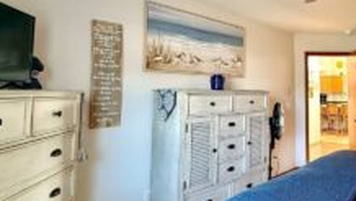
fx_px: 265
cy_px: 75
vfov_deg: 41.3
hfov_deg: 63.5
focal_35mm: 28
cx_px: 271
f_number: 2.2
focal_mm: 2.22
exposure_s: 1/60
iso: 640
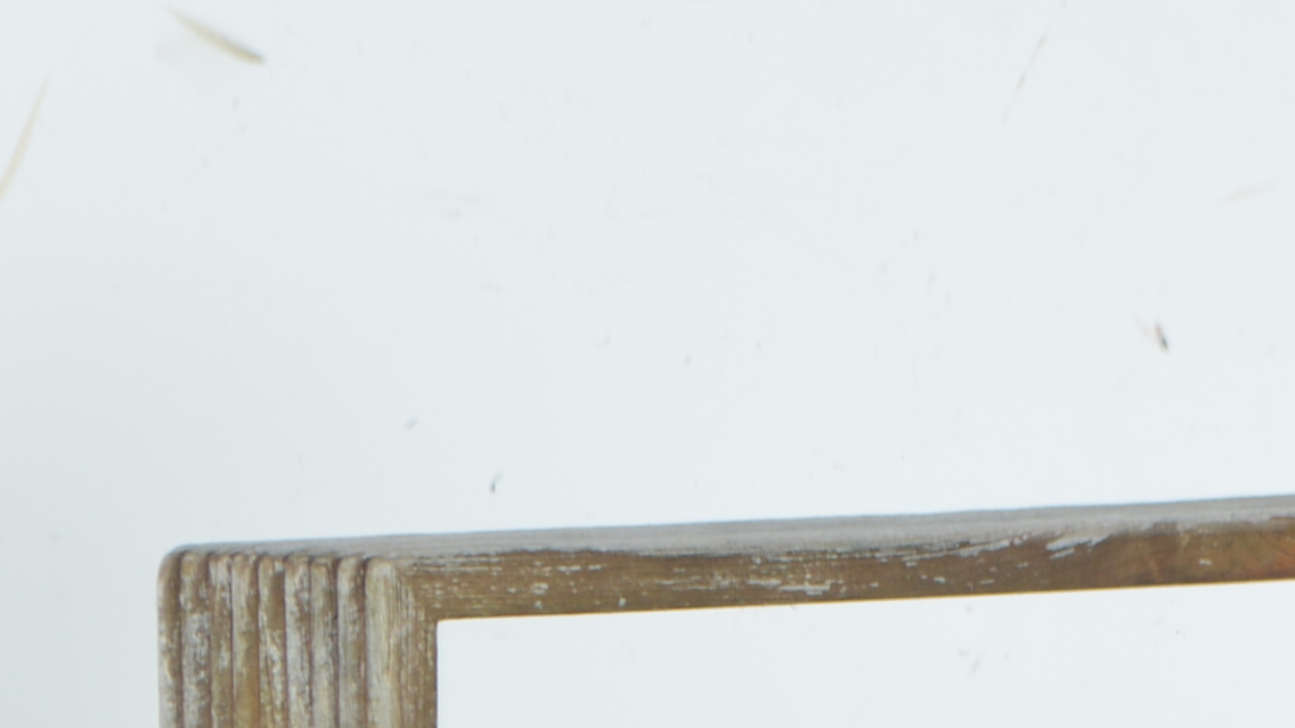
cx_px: 1598
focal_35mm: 343
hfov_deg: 6.3
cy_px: 1042
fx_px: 11781
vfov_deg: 3.5
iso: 100
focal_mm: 55
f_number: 8
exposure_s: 1/125
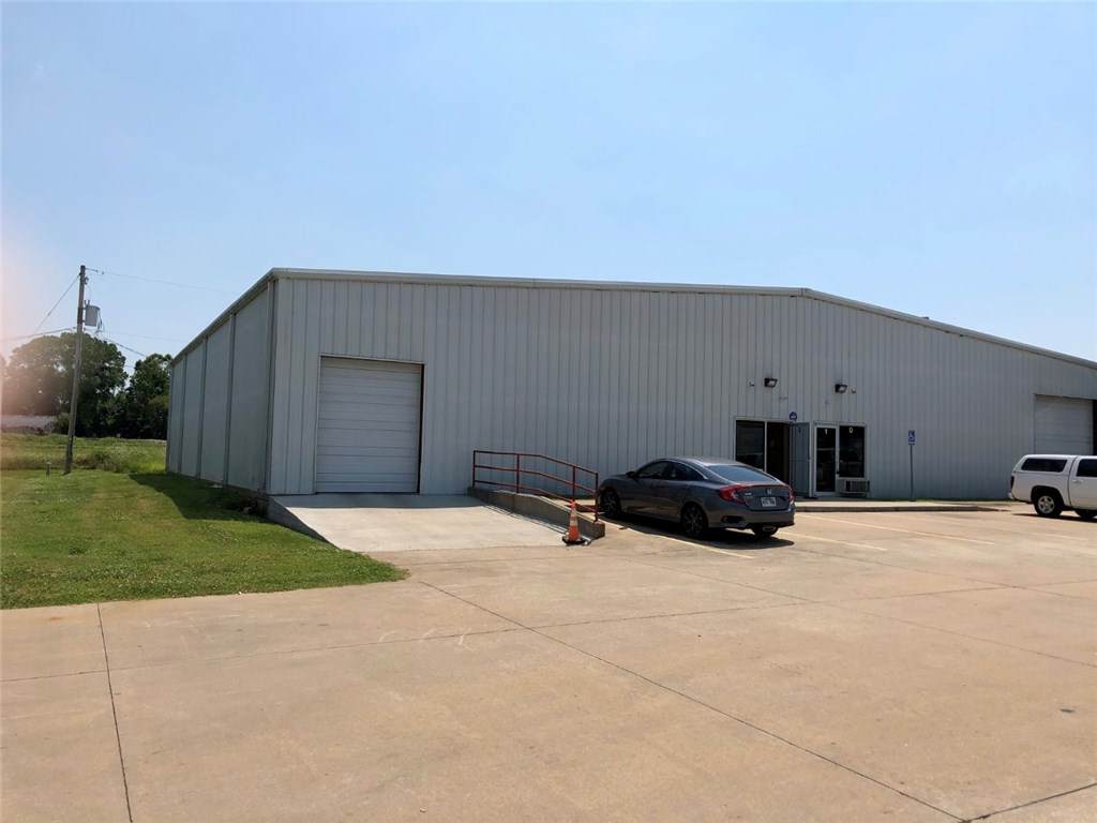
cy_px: 412
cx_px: 548
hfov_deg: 63.4
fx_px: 887
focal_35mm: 28
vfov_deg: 49.7
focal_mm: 3.99
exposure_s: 1/4000
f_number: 1.8
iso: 20
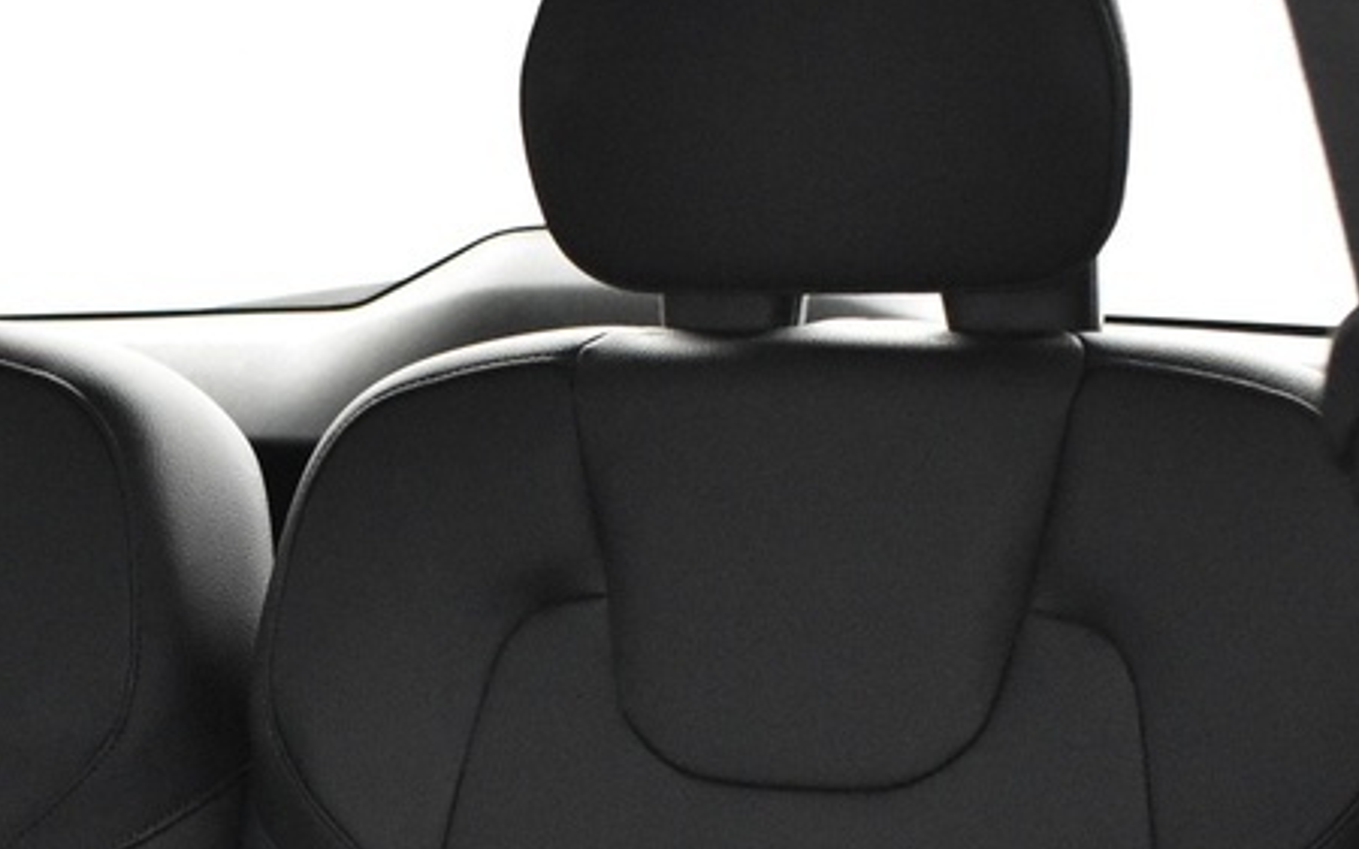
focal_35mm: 99
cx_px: 219
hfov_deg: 20.7
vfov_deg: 12.7
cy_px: 1178
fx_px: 3666
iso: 3200
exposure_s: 1/15
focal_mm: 18
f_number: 3.5
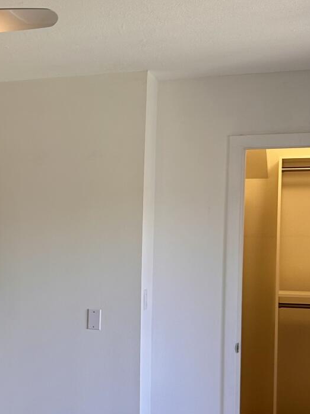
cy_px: 268
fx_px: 824
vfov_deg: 28.0
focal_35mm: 69
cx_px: -73
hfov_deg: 19.9
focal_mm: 6.86
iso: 64
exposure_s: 1/63
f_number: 1.78
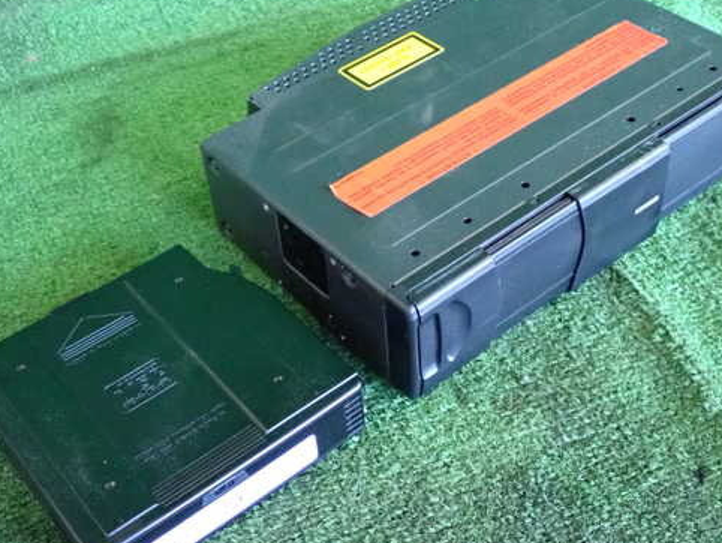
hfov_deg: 37.5
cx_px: 371
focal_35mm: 51
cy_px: 279
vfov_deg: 28.6
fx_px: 1064
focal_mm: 7.31
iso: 2500
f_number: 2.8
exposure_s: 1/125
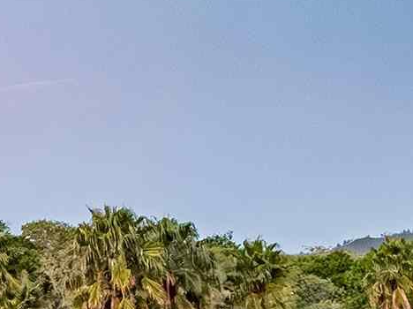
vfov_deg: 8.9
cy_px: 696
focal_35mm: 154
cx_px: -222
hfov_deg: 12.2
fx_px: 1835
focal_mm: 12.29
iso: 800
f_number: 2.8
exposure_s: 1/100
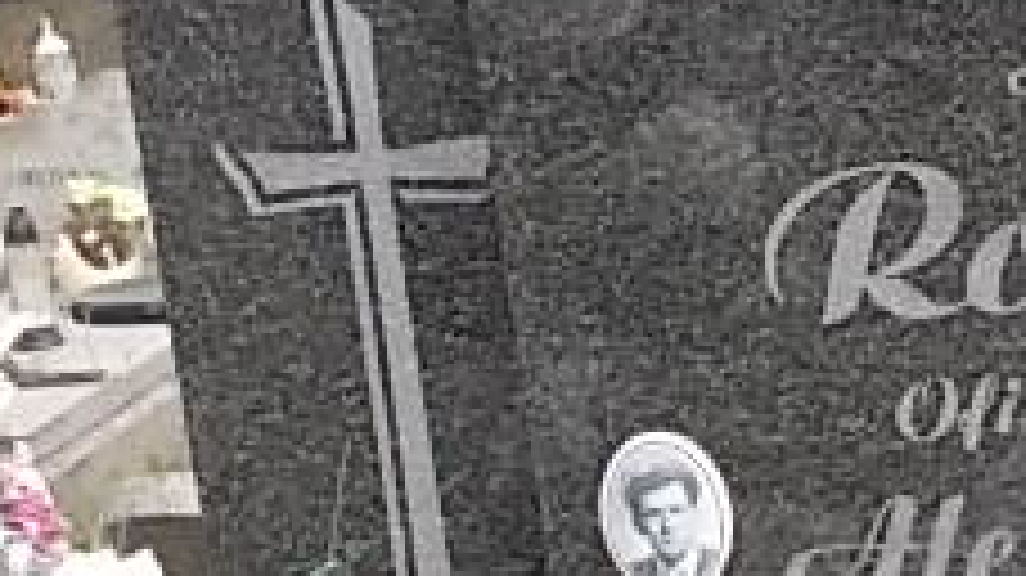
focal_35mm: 116
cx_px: 886
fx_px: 3154
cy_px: 585
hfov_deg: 18.2
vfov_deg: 10.3
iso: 80
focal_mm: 5.3
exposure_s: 1/200
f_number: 3.1
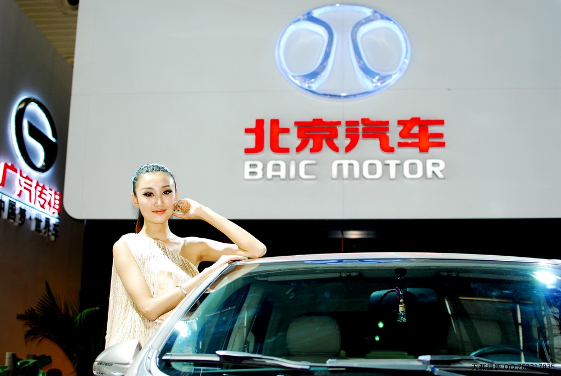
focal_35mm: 52
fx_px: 819
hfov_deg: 37.8
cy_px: 188
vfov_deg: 25.8
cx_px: 280
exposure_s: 1/125
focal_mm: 35
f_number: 2.5
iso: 400
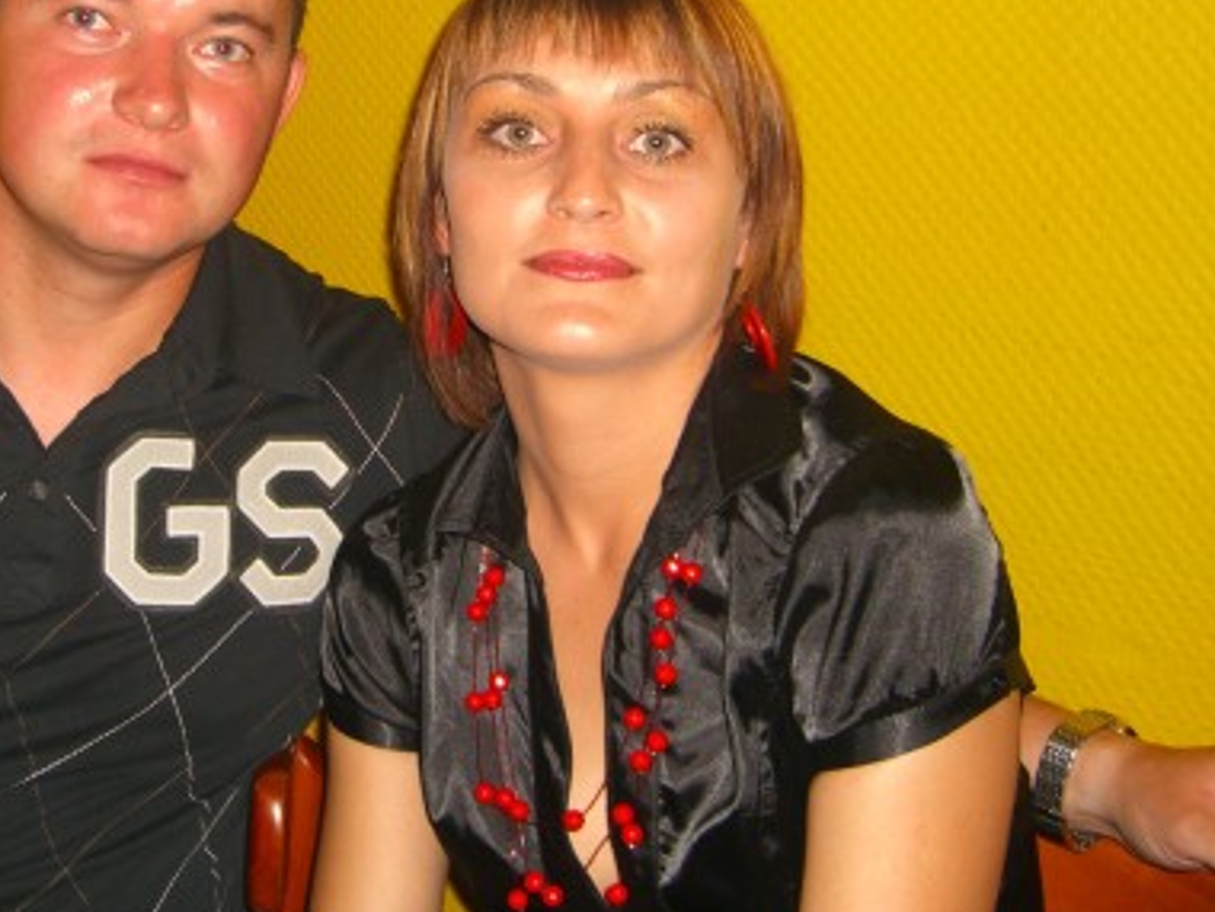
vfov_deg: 24.2
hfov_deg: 31.9
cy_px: 243
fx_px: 2106
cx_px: 387
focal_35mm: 60
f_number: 2.8
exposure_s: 1/60
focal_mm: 7.9
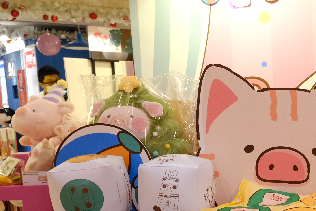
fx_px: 632
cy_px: 208
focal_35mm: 72
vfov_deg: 18.5
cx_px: 405
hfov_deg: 24.6
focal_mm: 15
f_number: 5
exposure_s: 1/110
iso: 2000
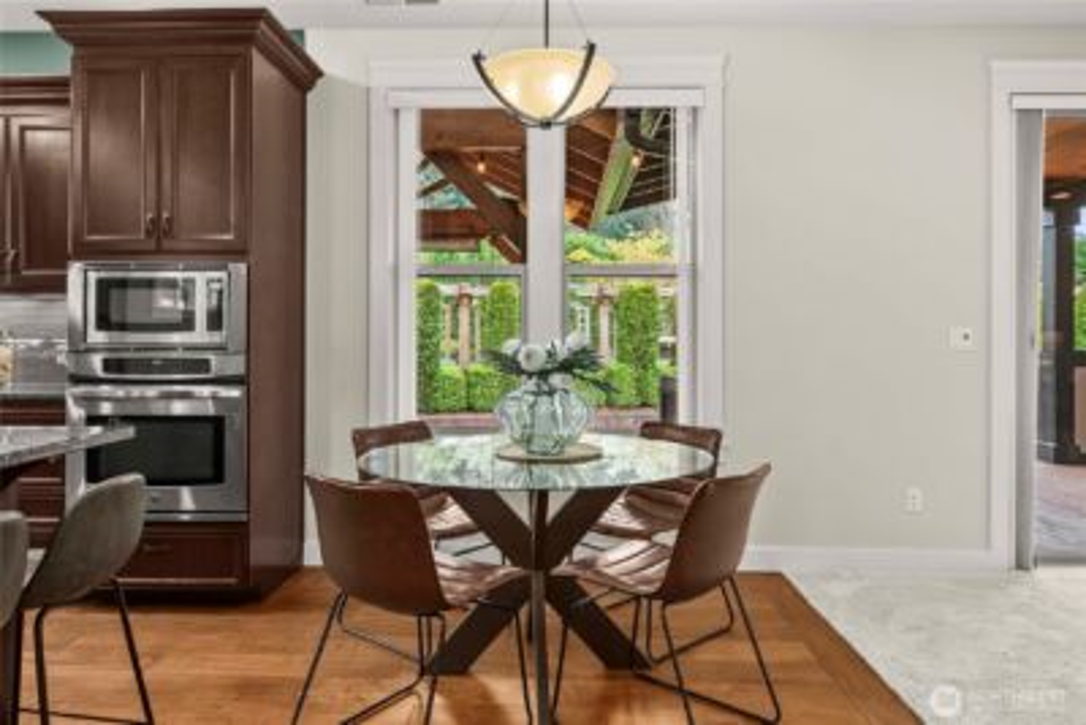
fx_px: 724
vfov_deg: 53.2
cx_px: 543
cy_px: 362
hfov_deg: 73.7
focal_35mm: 24
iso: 1000
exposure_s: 1/6
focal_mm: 24
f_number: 7.1
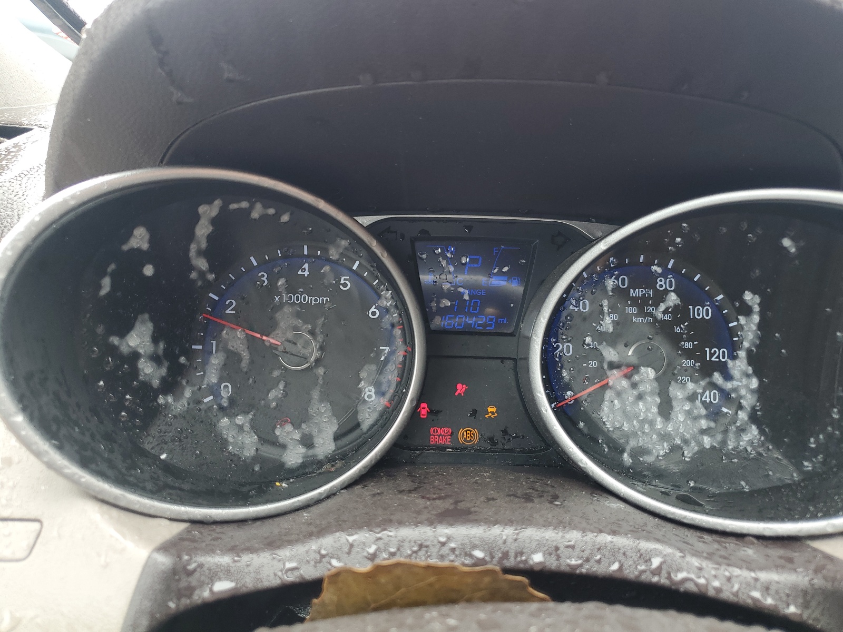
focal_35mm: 26
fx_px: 633
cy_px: 316
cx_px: 422
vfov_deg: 53.1
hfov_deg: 67.3
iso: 50
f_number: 1.5
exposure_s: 1/128
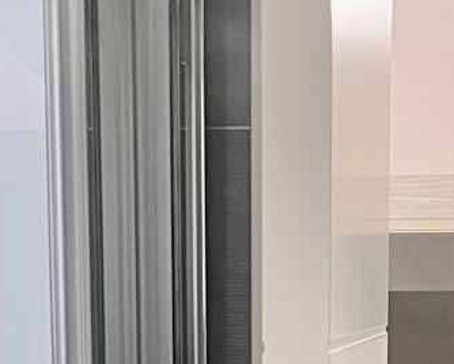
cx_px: 223
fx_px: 2058
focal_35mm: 153
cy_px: 763
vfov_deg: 9.4
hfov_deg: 12.6
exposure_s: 1/50
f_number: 1.5
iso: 80
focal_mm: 5.7
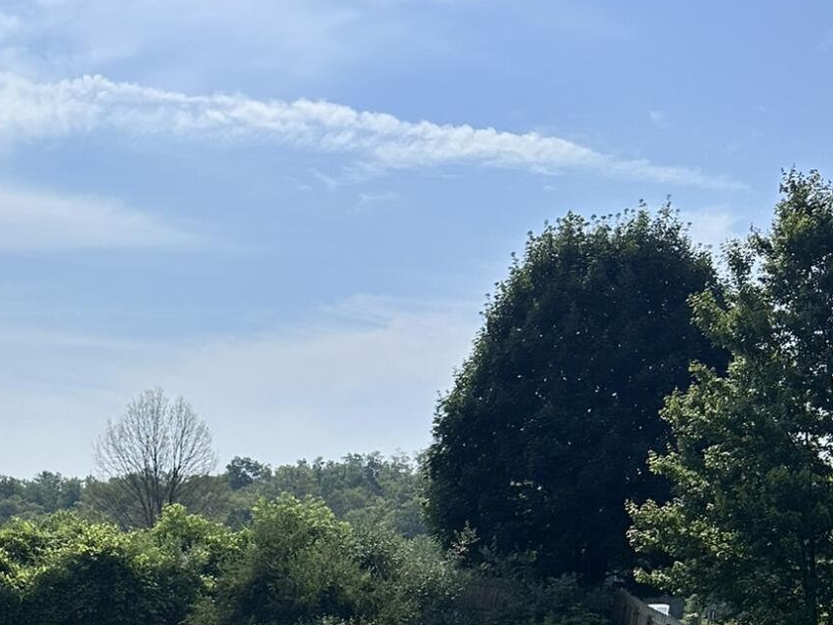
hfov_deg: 32.5
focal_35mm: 57
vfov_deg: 23.1
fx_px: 1372
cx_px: 130
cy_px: 793
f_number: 1.78
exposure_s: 1/10753
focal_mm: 6.86
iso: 80
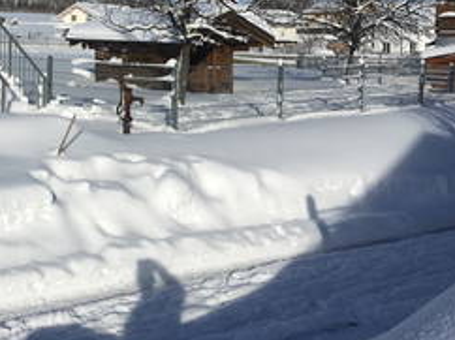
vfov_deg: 29.5
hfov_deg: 39.0
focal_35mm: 48
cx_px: 132
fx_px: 630
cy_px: 70
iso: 25
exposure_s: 1/5128
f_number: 2.2
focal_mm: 4.15
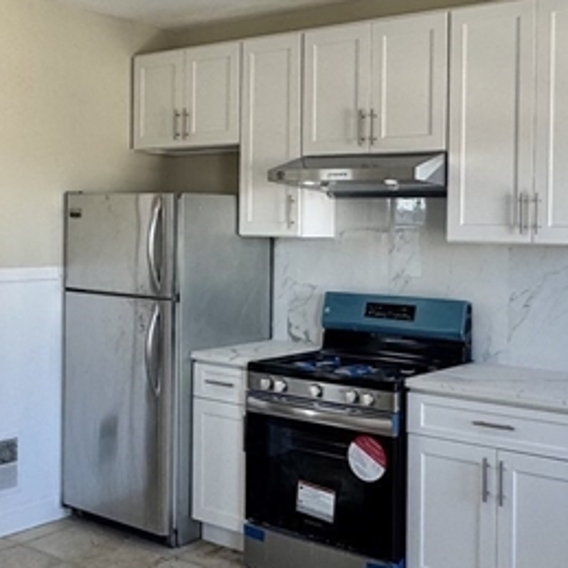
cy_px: 215
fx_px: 910
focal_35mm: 49
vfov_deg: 34.5
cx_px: 268
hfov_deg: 34.7
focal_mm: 2.22
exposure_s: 1/120
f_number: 2.2
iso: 80
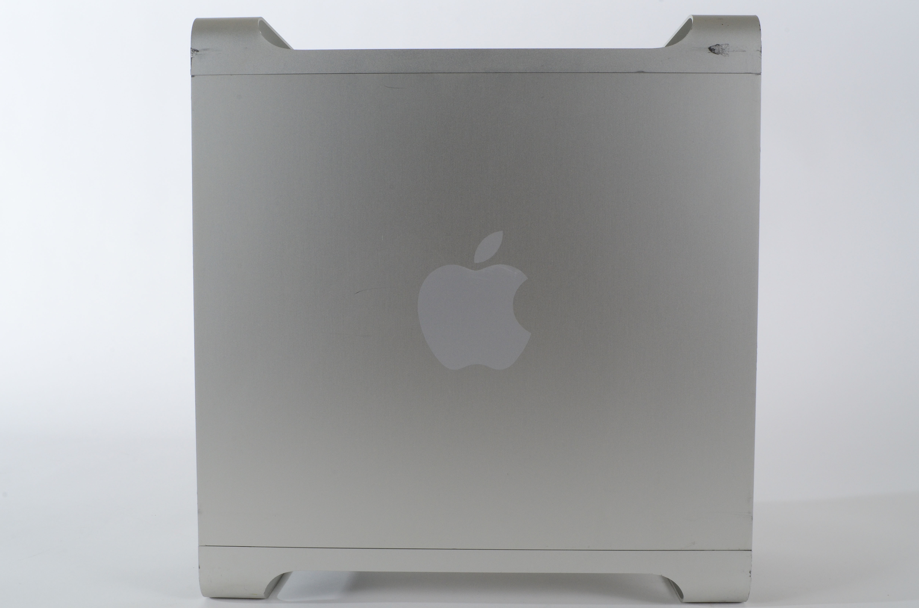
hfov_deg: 49.6
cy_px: 304
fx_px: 993
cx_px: 460
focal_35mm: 39
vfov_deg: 34.1
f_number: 22
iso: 400
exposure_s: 1/80
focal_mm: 26
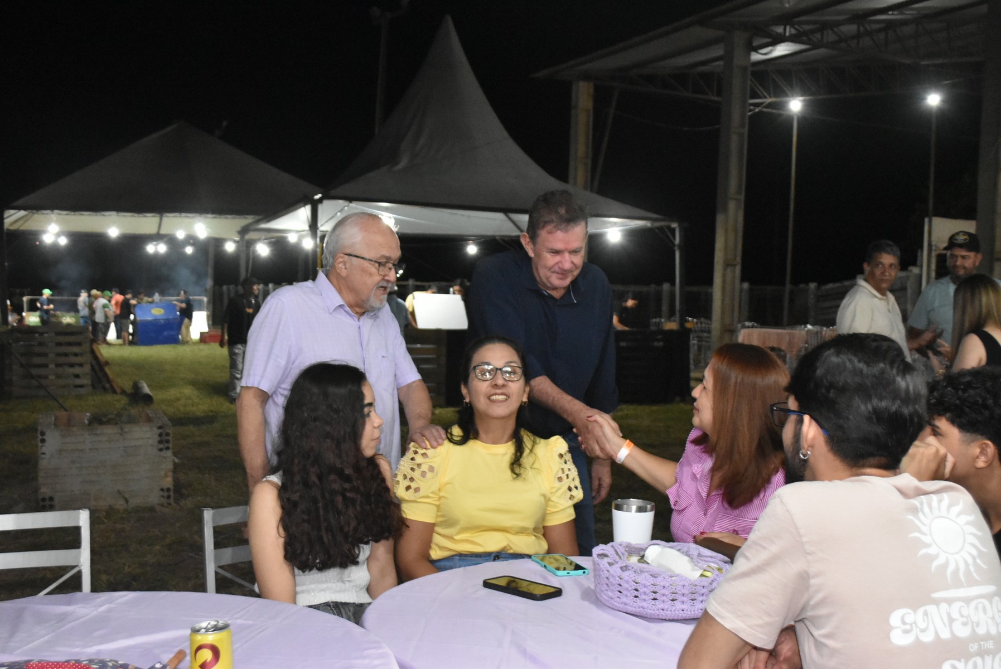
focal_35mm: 39
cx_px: 500
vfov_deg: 34.3
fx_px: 1085
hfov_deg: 49.5
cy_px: 334
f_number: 5
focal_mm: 26
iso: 5000
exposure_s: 1/80
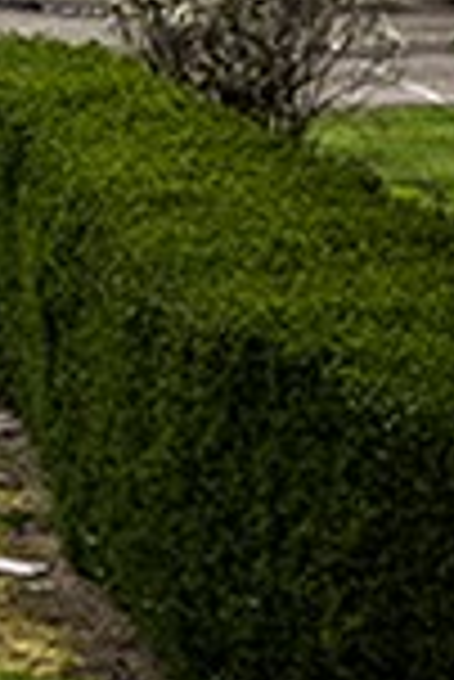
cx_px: -791
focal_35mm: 416
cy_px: -705
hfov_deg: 3.3
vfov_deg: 4.9
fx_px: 7851
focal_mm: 70
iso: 160
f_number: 8
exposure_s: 1/250
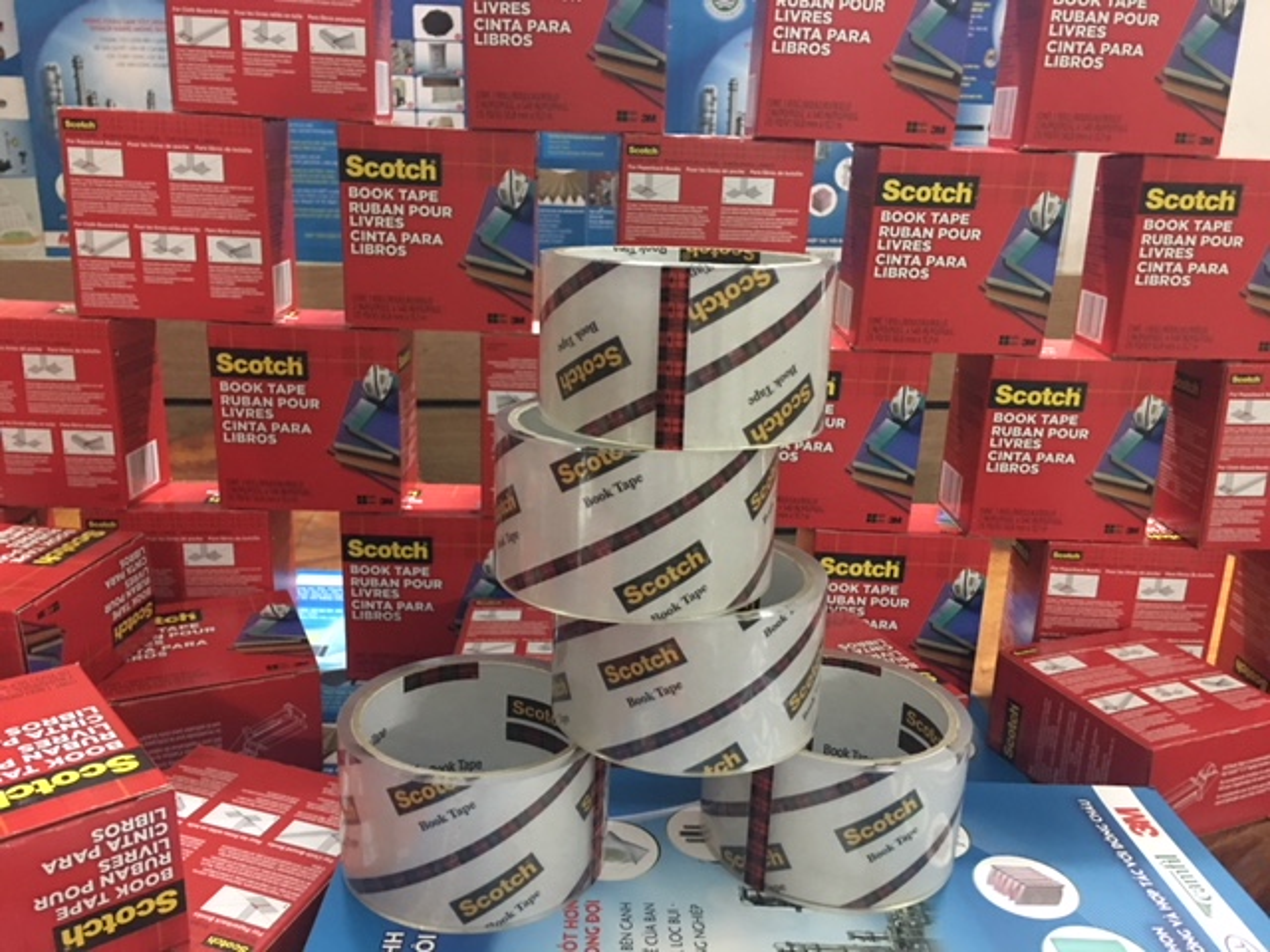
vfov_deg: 48.2
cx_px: 635
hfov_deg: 61.7
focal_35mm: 29
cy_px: 476
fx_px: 1064
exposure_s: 1/4
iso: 100
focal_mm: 4.15
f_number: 2.2
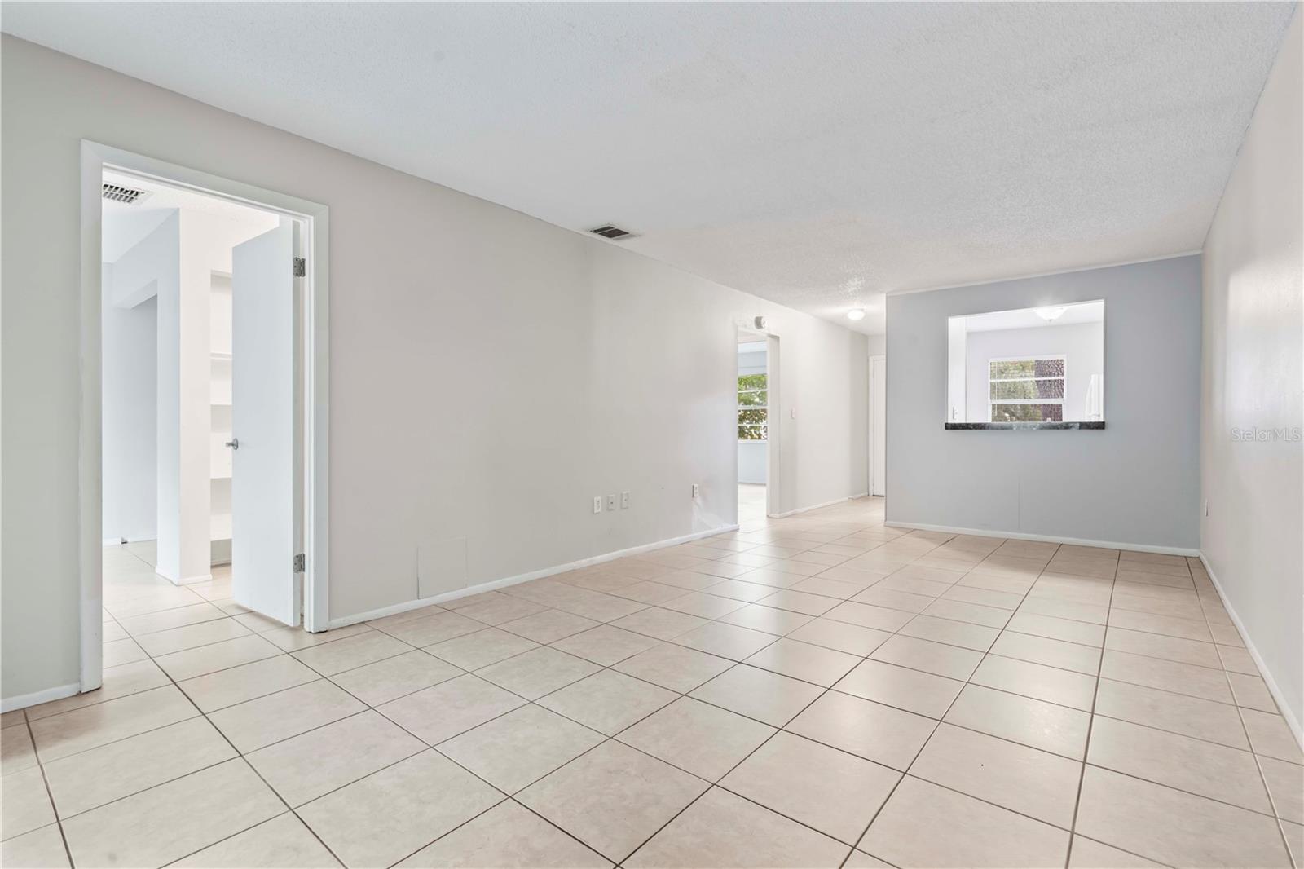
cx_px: 652
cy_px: 434
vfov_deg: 73.7
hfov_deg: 96.7
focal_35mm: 16
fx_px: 579
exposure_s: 4
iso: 200
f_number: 9
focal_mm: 16
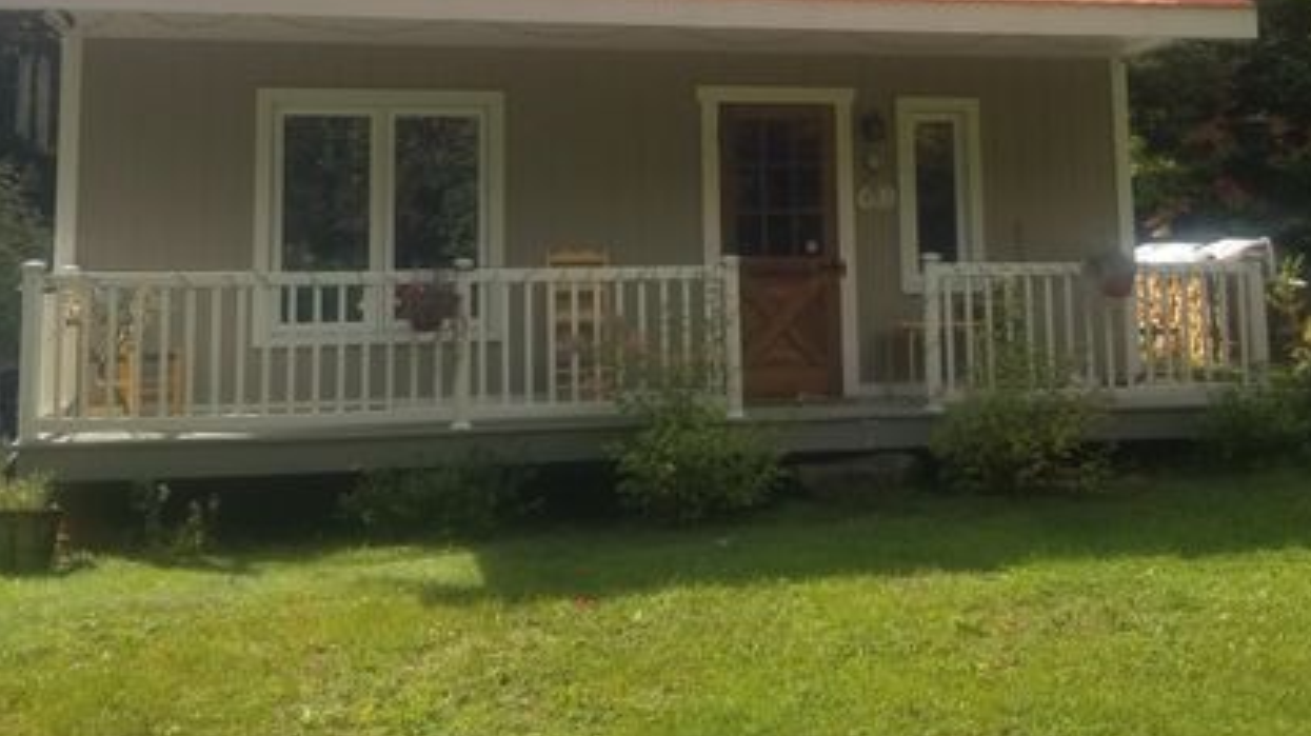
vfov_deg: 28.2
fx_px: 1425
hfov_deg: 49.4
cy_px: 117
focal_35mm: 41
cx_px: 714
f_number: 1.7
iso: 50
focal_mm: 4.25
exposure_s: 1/1616
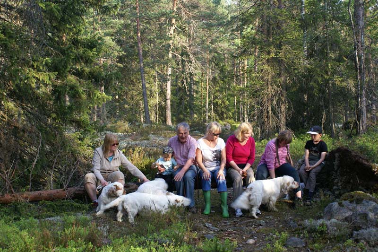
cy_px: 126
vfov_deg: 25.7
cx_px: 189
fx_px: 551
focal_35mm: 52
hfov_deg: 37.9
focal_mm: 35
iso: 100
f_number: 5.6
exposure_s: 1/60
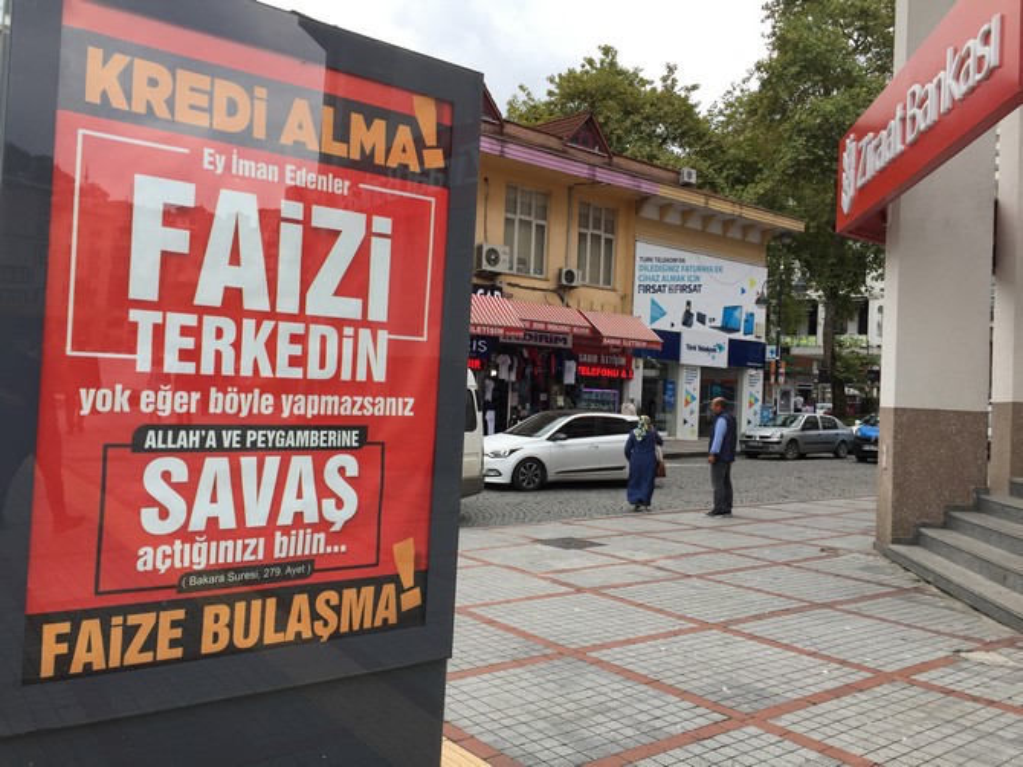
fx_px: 857
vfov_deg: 48.2
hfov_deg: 61.7
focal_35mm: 29
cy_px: 384
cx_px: 512
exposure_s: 1/581
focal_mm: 4.15
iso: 32
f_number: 2.2
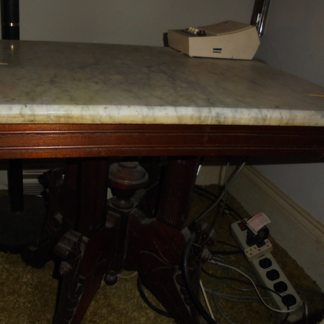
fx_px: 371
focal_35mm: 35
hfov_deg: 46.6
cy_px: 170
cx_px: 114
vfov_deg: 47.2
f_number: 3.5
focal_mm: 4.6
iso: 500
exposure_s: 1/30
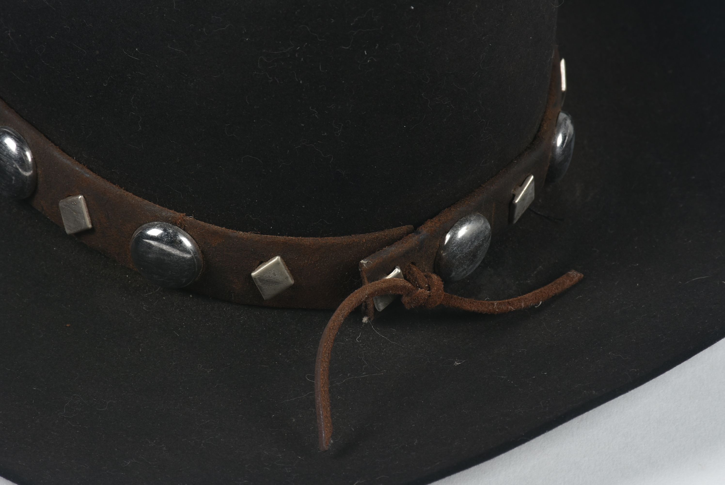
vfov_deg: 6.6
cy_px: 242
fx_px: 4232
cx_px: 362
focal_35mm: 210
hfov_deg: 9.8
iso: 200
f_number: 14
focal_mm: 140
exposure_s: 1/125
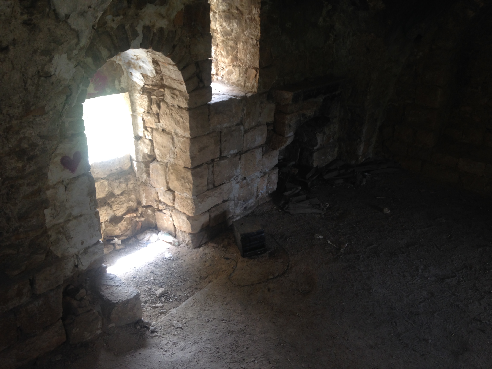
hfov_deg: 55.4
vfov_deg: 42.9
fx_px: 469
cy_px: 184
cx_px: 246
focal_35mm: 33
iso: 64
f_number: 2.4
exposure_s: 1/40
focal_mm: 4.12
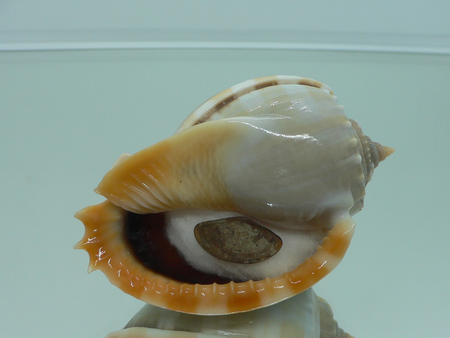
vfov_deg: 34.3
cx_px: 237
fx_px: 546
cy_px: 186
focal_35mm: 42
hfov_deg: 44.8
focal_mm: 4.6
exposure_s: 1/60
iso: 80
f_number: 2.8
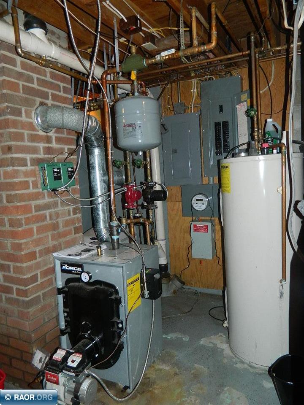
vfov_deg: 69.4
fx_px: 293
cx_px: 152
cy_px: 202
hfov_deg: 54.9
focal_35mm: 25
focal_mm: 4.5
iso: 200
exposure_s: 1/30
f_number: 3.1
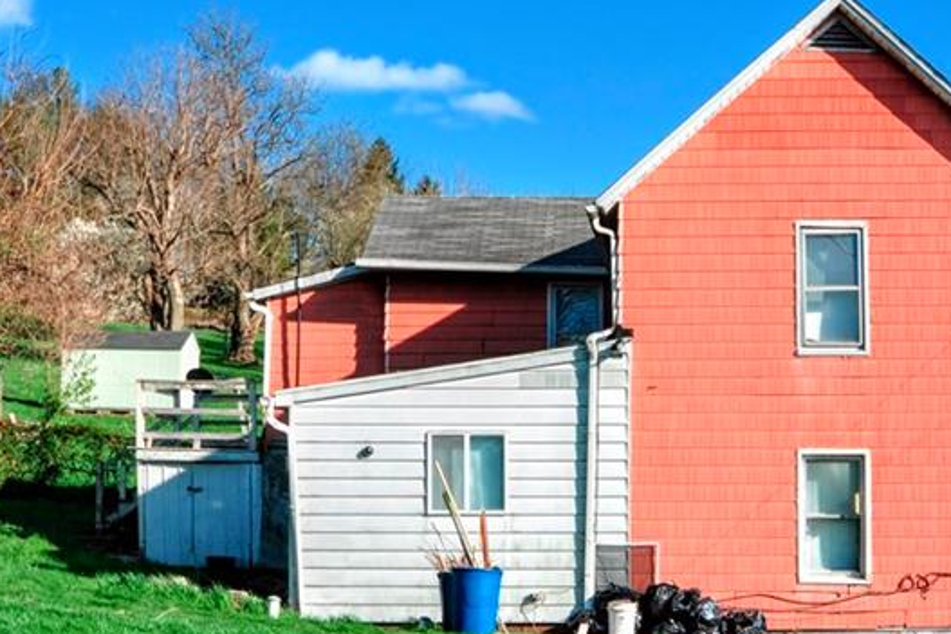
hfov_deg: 31.3
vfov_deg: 21.1
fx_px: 1690
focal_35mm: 64
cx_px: 586
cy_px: 434
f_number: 8
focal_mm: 22
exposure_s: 1/250
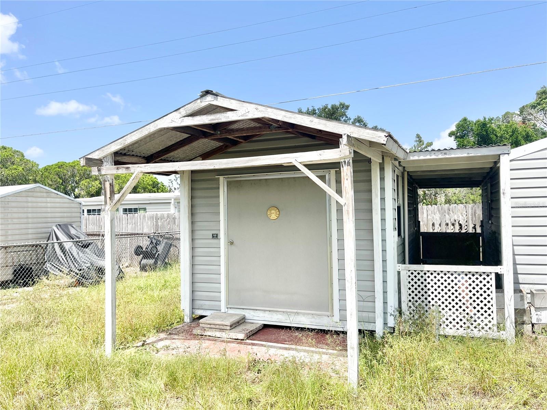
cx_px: 274
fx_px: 411
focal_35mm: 26
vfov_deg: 53.1
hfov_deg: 67.3
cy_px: 205
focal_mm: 5.1
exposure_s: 1/3049
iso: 50
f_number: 1.6
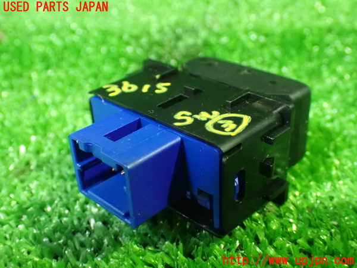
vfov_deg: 32.9
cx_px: 178
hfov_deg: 42.9
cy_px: 134
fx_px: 454
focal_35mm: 44
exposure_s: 1/30
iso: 1600
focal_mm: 7.84
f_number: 2.9
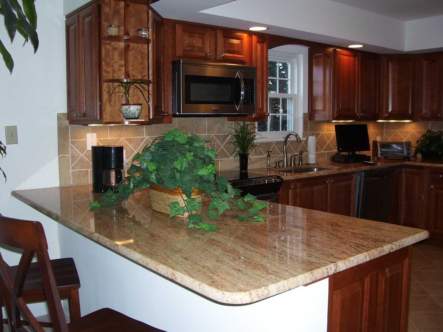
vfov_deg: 41.8
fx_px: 435
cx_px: 222
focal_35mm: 34
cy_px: 166
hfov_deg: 54.0
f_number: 2.7
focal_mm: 5.6
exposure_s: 1/60
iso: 80
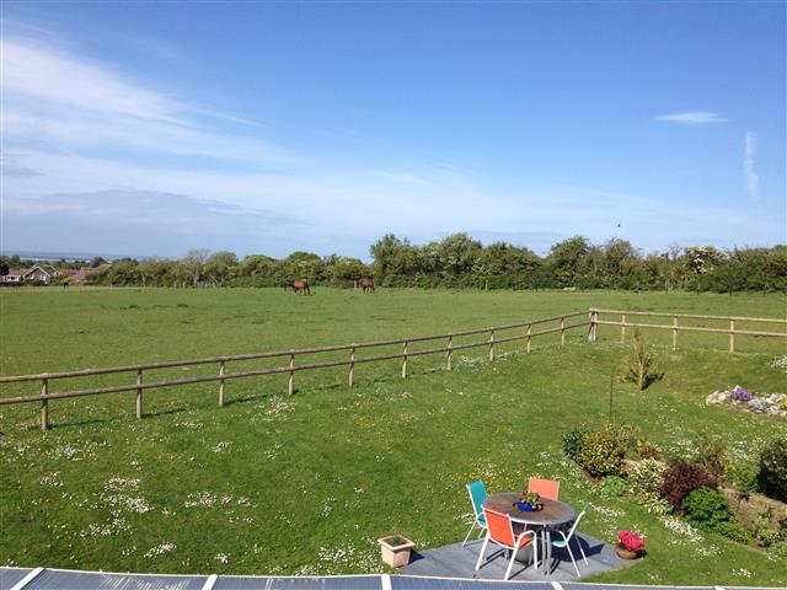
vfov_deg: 40.7
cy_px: 295
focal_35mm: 35
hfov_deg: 52.6
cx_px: 394
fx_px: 796
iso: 50
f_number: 2.4
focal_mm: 4.28
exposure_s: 1/1972
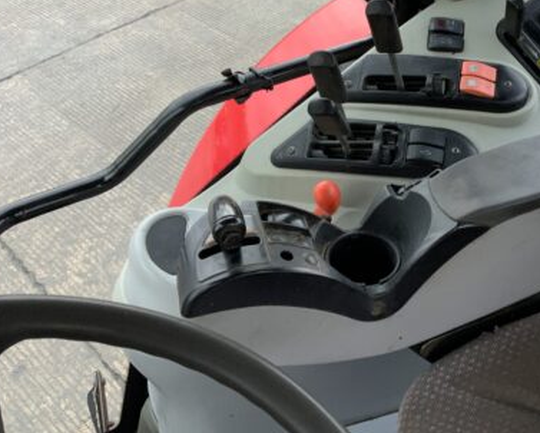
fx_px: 768
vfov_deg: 31.1
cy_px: 123
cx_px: 420
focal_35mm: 48
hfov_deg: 37.6
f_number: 1.8
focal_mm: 3
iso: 40
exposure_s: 1/122
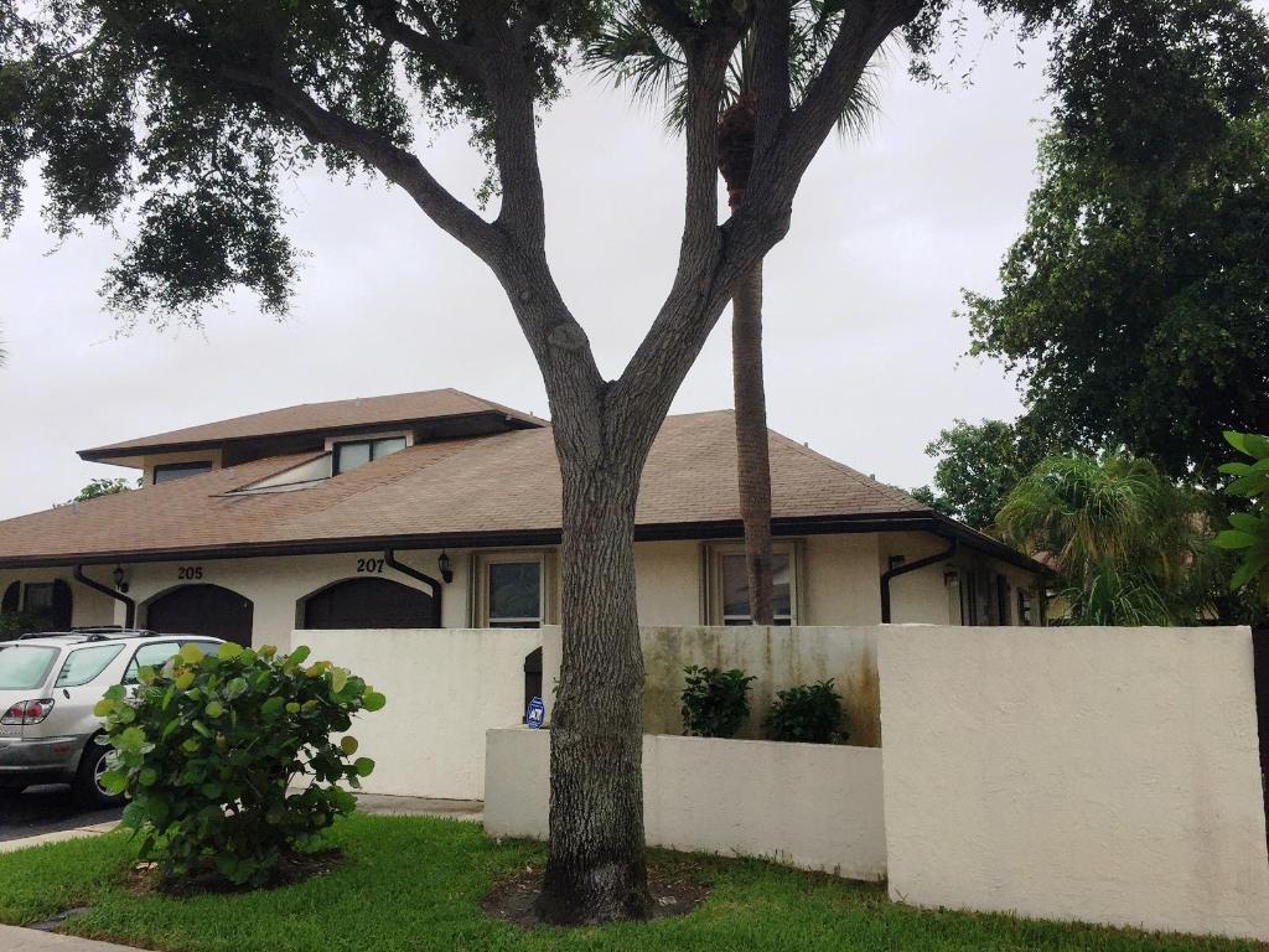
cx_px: 634
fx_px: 1063
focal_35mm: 29
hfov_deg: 61.7
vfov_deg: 48.2
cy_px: 476
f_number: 2.2
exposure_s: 1/1582
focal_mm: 4.15
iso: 32
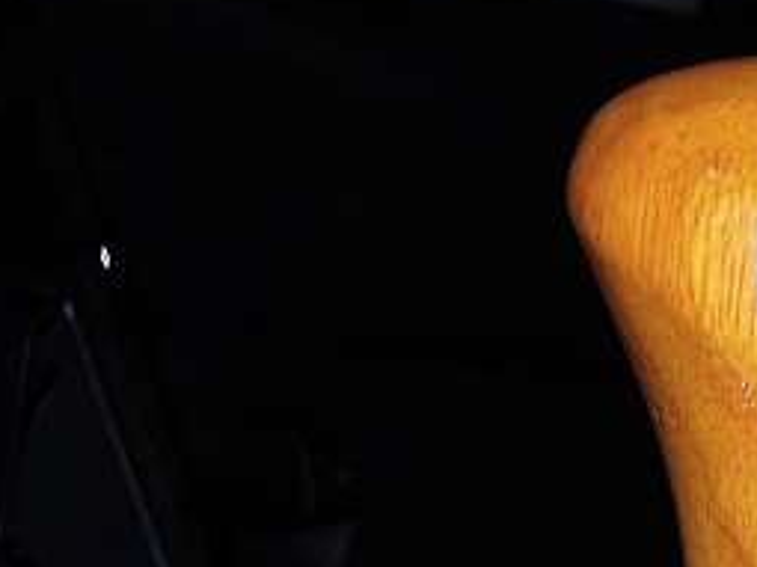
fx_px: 2142
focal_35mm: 98
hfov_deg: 19.6
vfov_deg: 15.0
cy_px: 465
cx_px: 724
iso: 160
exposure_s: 1/50
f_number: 3.3
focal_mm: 9
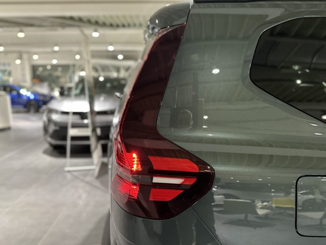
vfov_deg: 56.8
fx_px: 226
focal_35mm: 24
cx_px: 163
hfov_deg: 71.6
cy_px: 122
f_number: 1.78
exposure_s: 1/50
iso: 800
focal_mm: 6.86
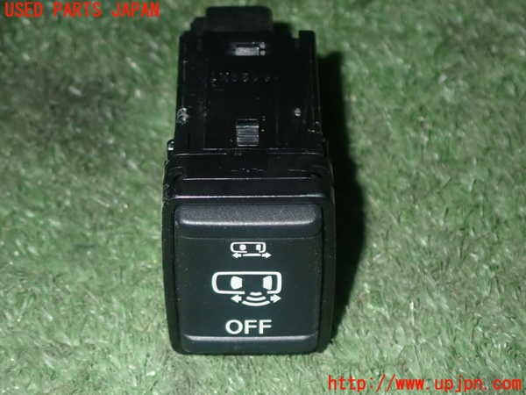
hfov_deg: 19.6
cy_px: 198
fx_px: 1520
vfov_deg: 14.8
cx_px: 263
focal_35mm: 100
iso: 800
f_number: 14
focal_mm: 18
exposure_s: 1/100
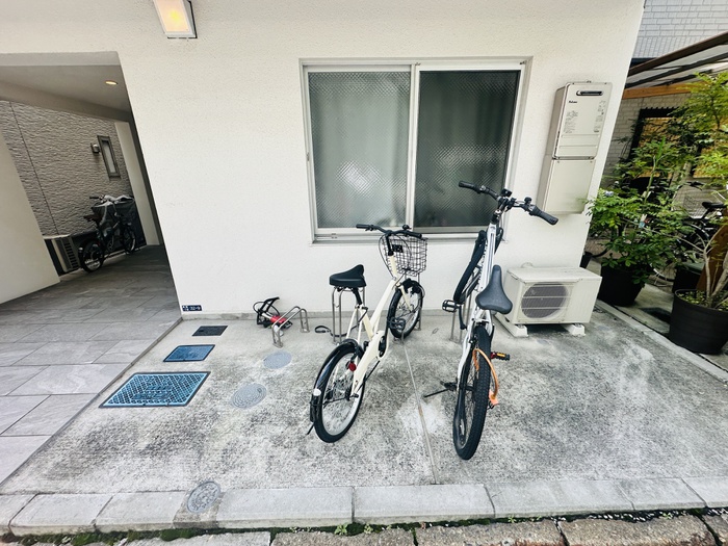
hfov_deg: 102.1
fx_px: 294
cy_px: 273
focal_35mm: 14
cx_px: 364
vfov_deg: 85.7
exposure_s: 1/419
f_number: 2.2
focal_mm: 2.22
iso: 40
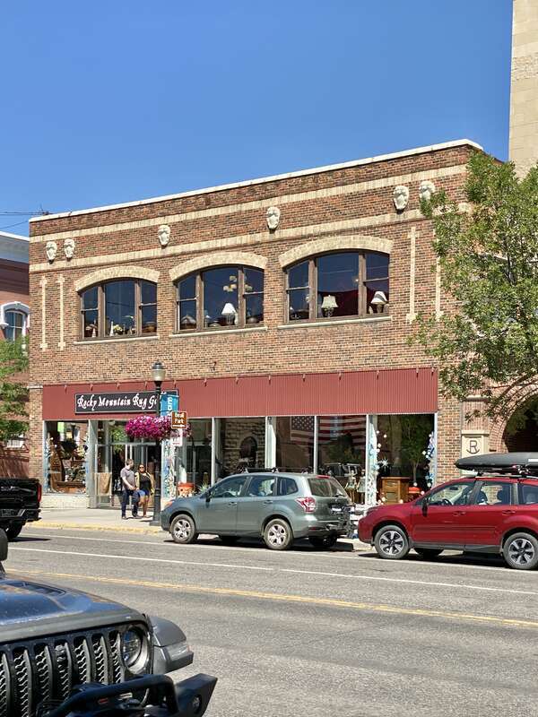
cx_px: 269
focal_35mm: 52
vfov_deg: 36.8
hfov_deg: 28.0
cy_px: 358
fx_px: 1078
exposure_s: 1/888
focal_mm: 6
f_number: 2
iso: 20
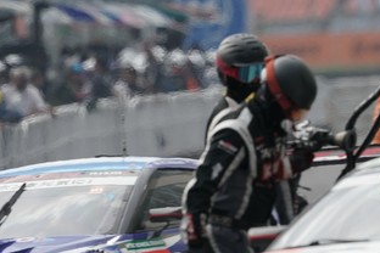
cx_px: 222
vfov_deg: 1.0
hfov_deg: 1.5
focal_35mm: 1386
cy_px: 175
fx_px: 14629
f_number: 7.1
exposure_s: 1/800
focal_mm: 600
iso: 400
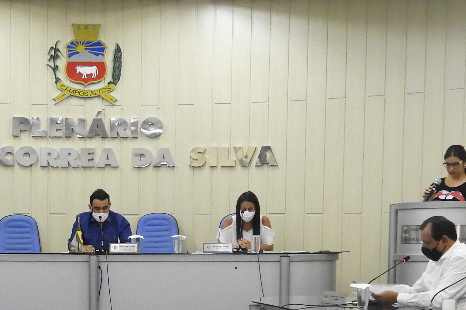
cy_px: 313
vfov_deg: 17.7
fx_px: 971
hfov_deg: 26.5
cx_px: 94
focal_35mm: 75
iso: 400
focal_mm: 4.3
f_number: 3.3
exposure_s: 1/25
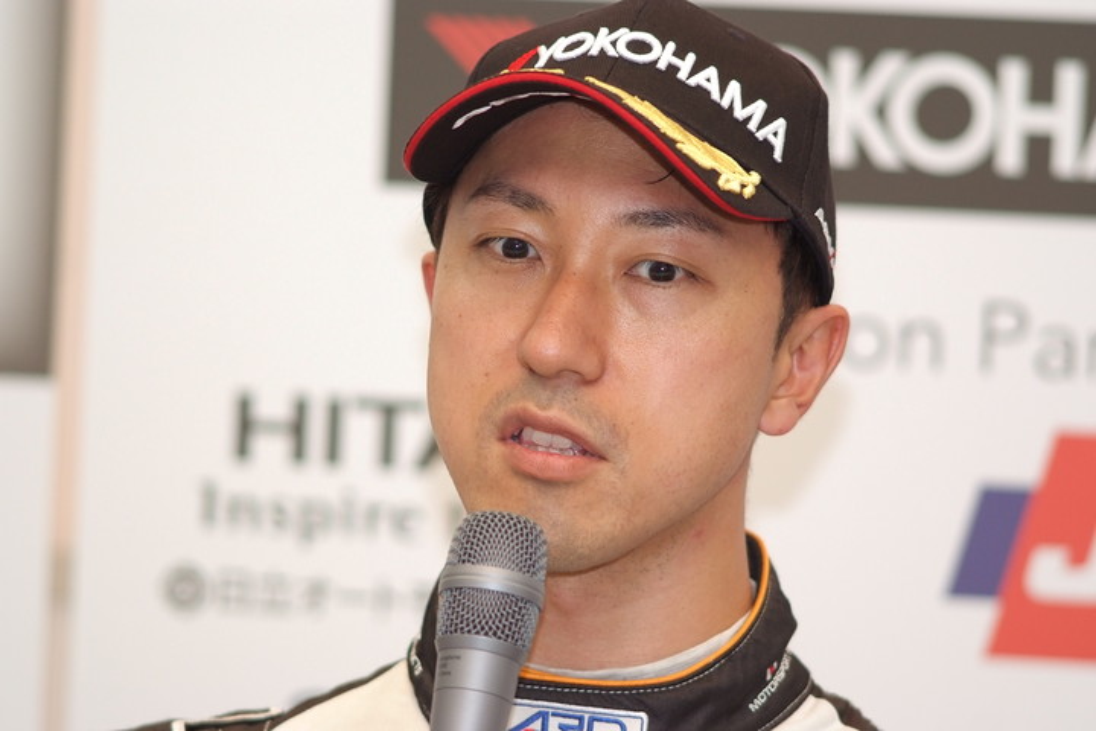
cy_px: 366
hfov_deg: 7.6
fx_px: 8219
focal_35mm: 270
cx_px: 548
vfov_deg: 5.1
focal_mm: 180
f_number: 2.8
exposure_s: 1/125
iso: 800
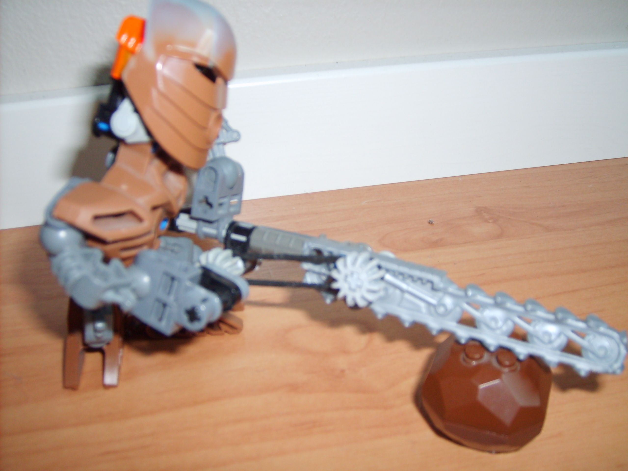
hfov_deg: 52.6
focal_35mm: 35
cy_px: 236
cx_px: 314
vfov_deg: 40.7
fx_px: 635
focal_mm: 5.8
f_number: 2.8
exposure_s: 1/45
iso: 100
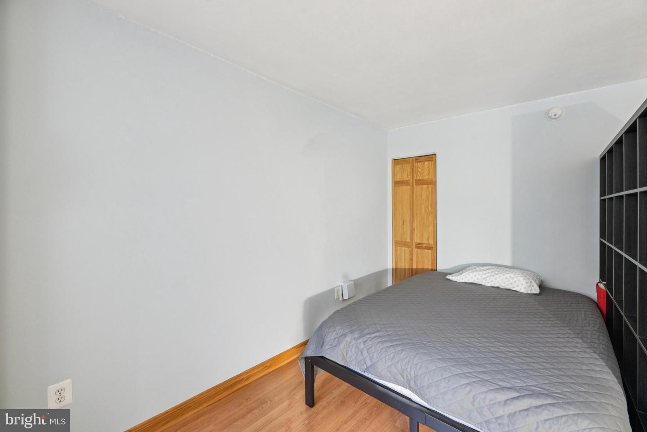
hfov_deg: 100.4
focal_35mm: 15
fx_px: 270
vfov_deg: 77.3
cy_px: 216
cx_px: 324
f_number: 8
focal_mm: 15
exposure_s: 1/1.67
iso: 400
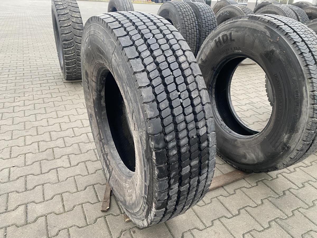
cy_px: 119
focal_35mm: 26
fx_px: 238
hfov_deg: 67.3
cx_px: 158
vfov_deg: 53.1
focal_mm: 4.25
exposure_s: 1/60
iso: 160
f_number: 1.8
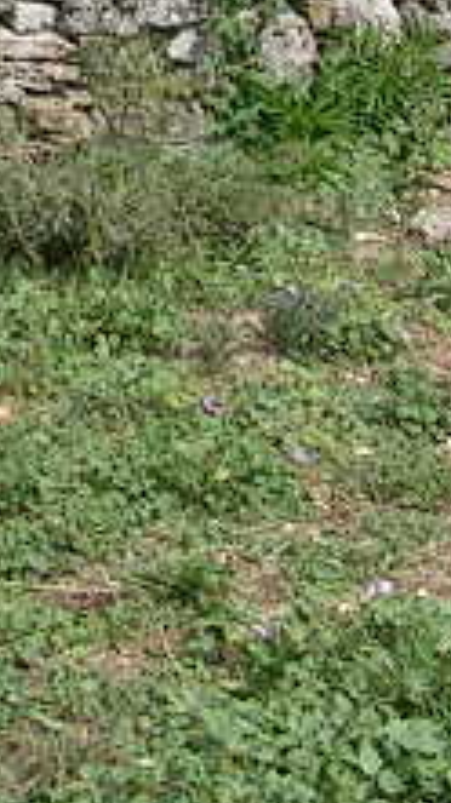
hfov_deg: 6.8
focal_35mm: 177
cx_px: -204
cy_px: -273
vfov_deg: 11.8
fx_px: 3770
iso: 50
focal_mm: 5.4
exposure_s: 1/346
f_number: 4.8
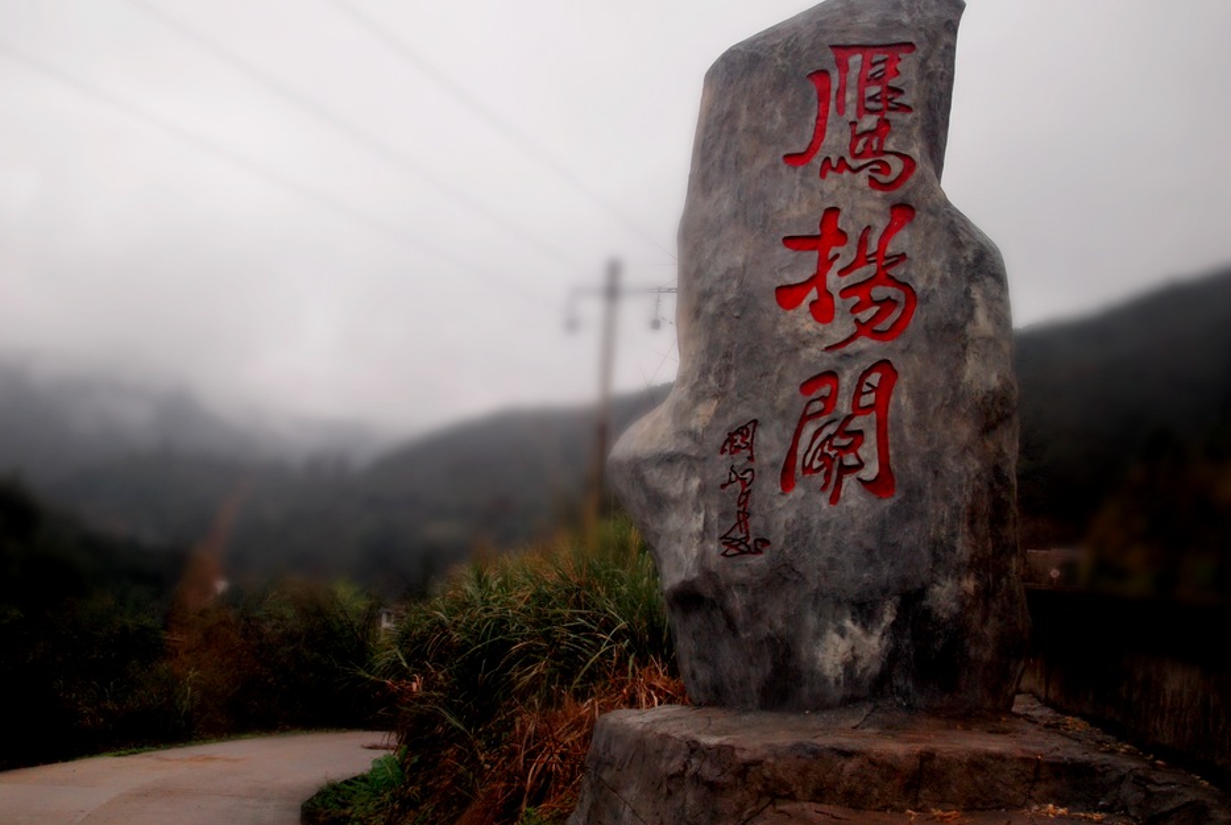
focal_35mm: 35
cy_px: 411
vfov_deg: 38.4
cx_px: 605
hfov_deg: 55.0
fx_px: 1183
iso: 200
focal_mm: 21
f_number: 3.8
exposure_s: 1/350
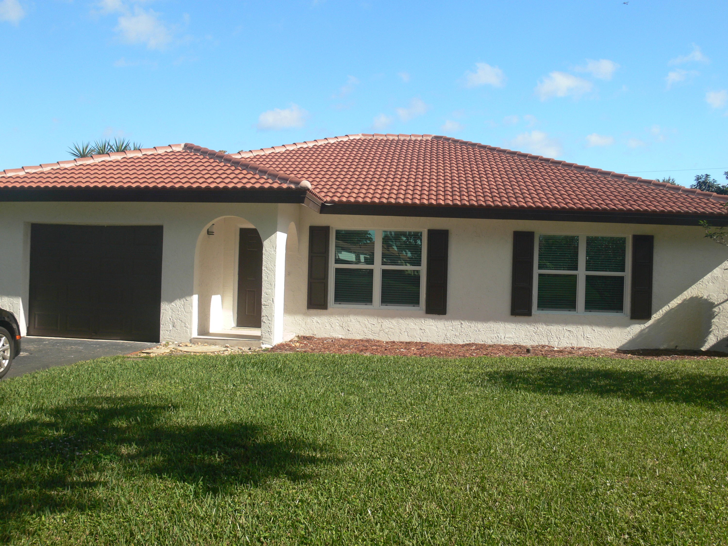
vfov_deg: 40.7
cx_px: 364
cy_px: 273
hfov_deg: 52.6
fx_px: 736
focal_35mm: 35
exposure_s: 1/125
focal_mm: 7.4
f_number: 5.6
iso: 80
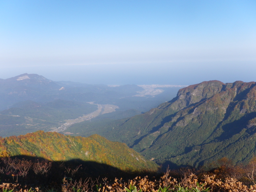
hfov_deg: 51.4
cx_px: 126
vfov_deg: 39.6
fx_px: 266
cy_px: 95
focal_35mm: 36
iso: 64
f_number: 6.3
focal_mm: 6.2
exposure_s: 1/200
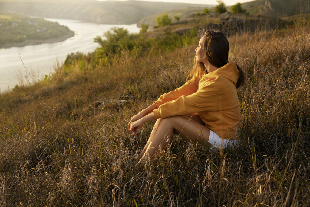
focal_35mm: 50
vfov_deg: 27.0
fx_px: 431
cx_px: 155
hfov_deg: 39.6
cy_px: 104
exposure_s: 1/200
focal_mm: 50
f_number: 4.5
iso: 320
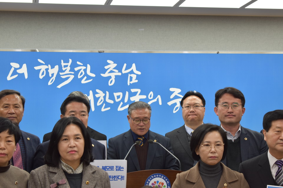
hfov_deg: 24.6
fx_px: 648
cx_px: 142
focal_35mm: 82
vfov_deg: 16.6
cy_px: 94
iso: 400
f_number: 5.6
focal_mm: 55
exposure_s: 1/100
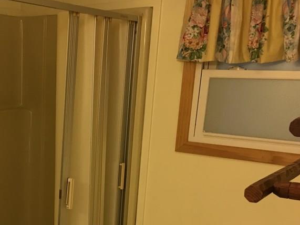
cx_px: 34
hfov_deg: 34.9
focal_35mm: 52
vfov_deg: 27.3
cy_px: 192
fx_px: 451
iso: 64
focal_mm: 4.15
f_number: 2.2
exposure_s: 1/30
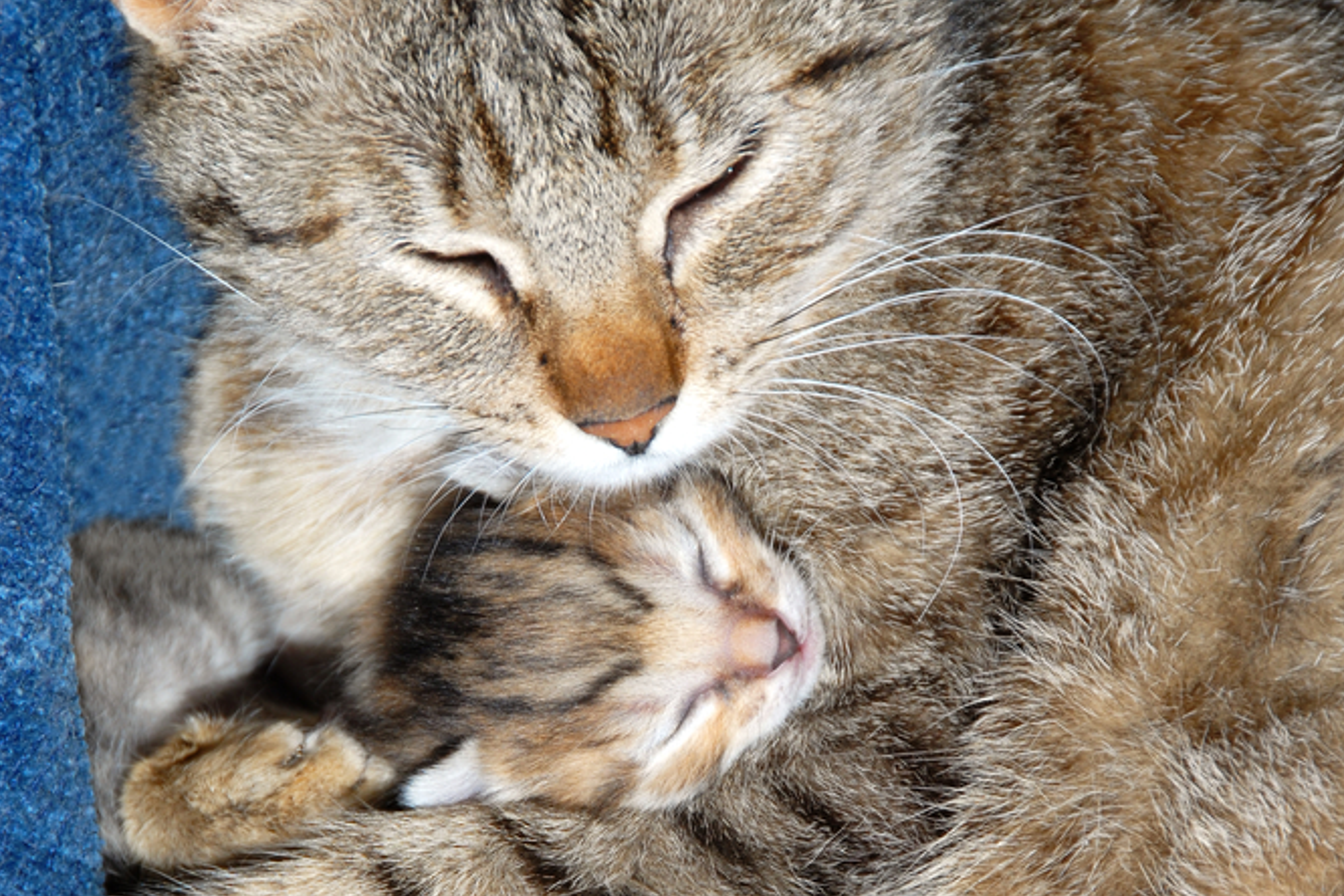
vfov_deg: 3.6
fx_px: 14298
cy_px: 762
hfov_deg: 5.4
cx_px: 671
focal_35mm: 383
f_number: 10
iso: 125
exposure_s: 1/60
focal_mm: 170
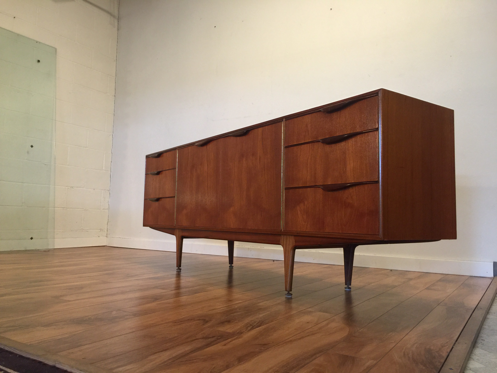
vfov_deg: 48.2
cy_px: 186
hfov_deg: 61.7
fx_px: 416
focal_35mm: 29
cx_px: 248
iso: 80
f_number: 2.2
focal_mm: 4.15
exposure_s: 1/15
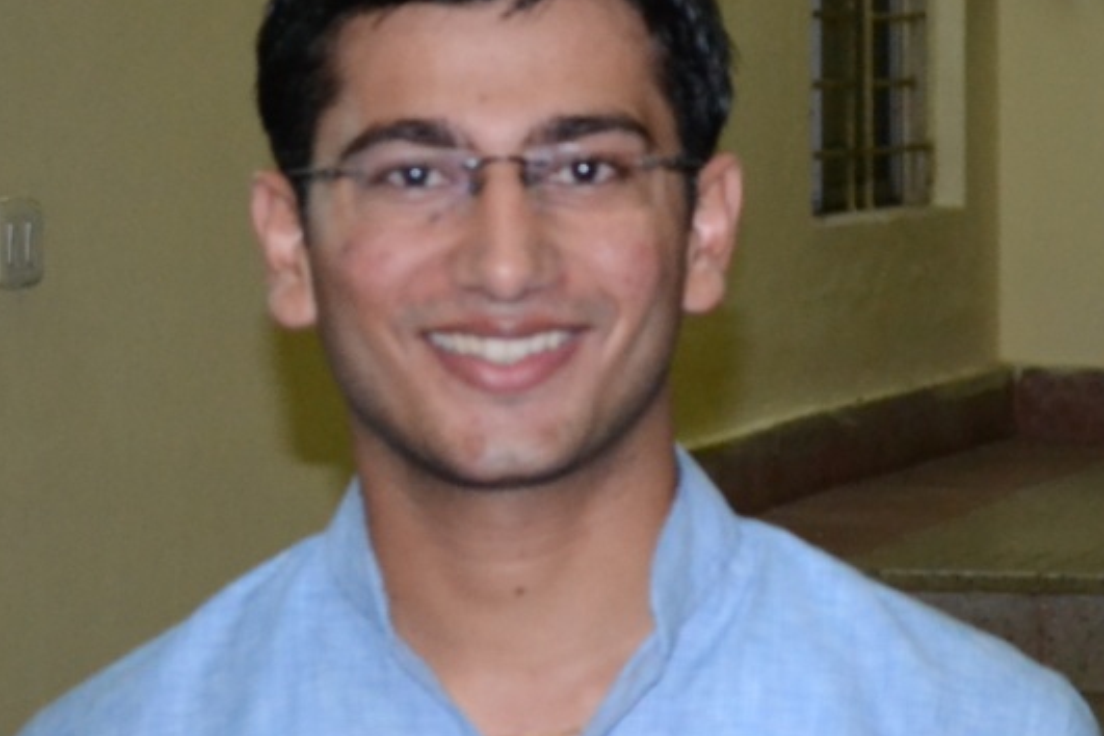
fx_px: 4874
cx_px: 823
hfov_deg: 12.9
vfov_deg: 8.6
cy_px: 361
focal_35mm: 159
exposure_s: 1/125
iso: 3200
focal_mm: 55
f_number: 5.6
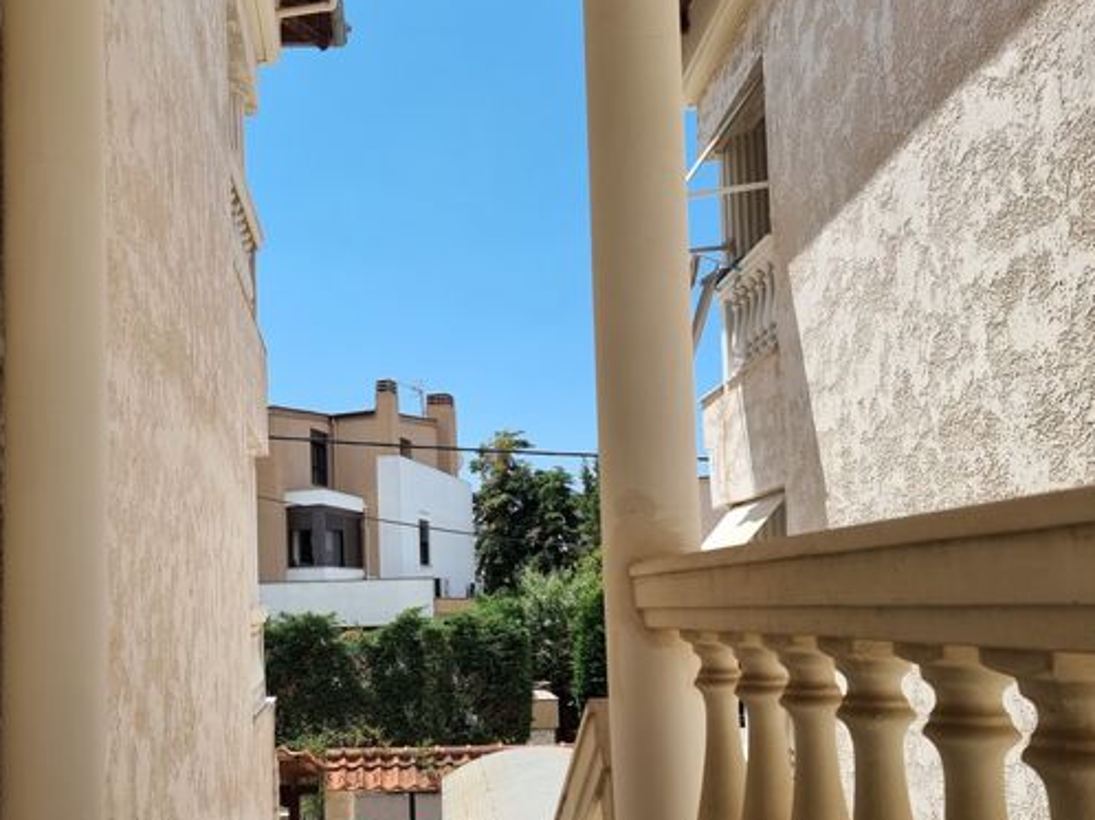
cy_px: 501
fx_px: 1075
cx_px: 381
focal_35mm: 34
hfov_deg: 53.1
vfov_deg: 41.5
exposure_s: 1/944
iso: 50
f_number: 1.8
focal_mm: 6.7
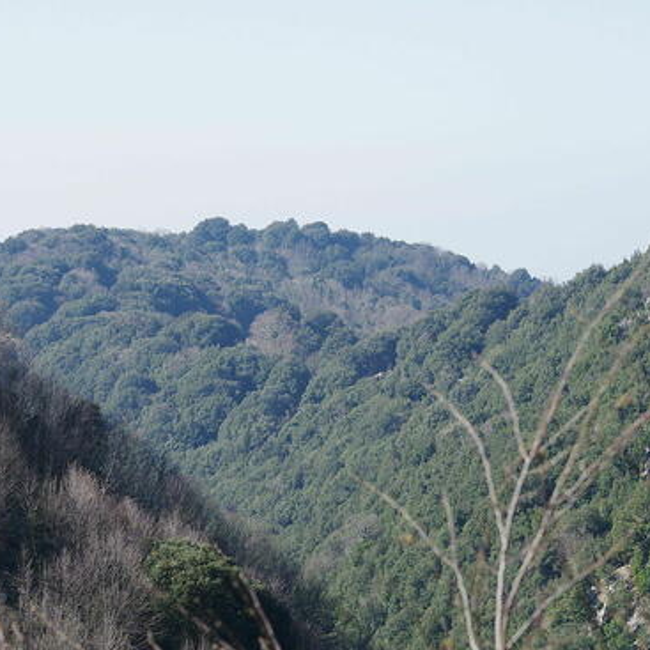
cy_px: 339
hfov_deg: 10.9
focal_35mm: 160
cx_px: 228
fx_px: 3399
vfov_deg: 10.9
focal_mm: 115
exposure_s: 1/320
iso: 400
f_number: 10
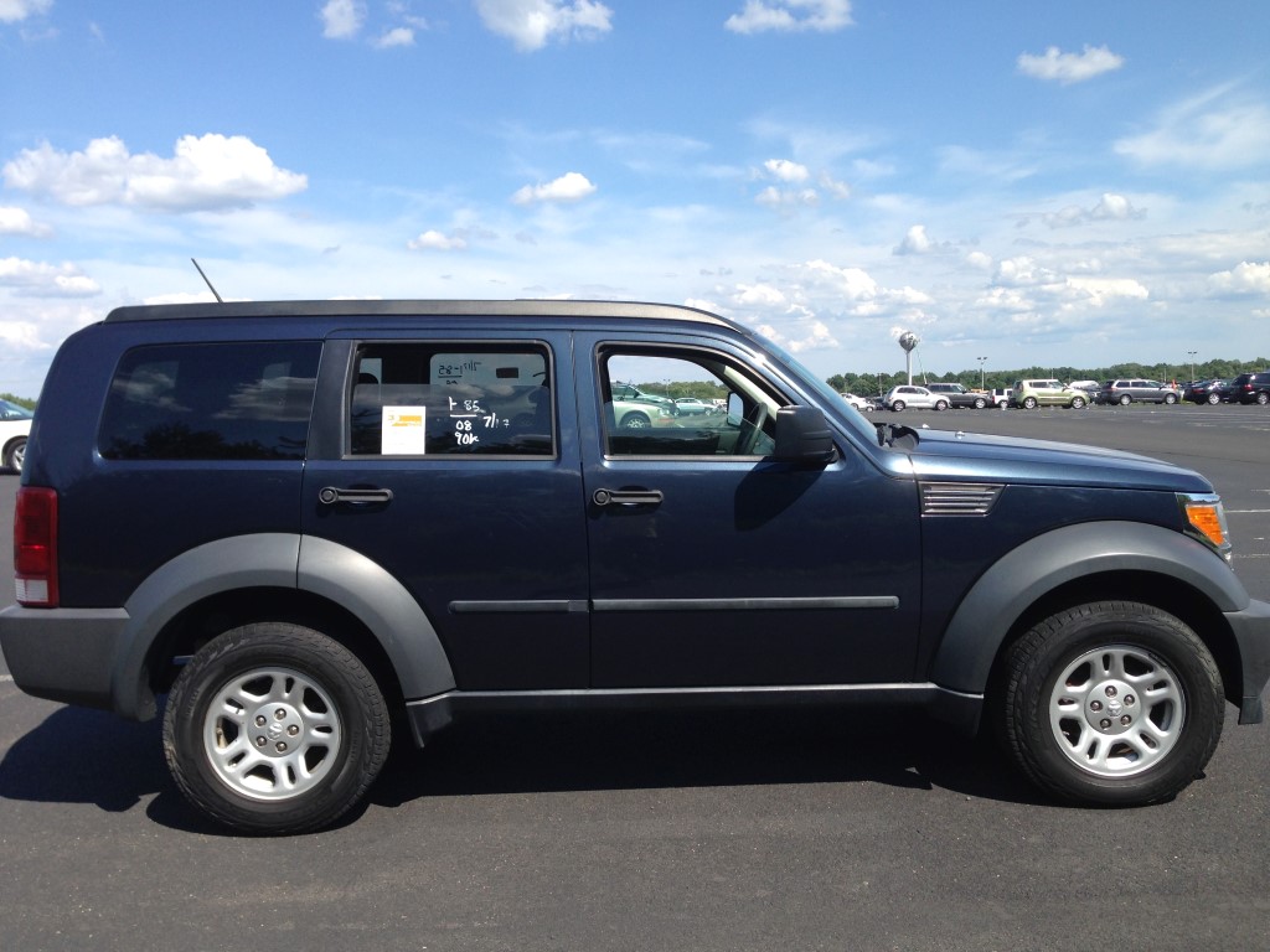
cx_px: 635
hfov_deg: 55.4
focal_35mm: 33
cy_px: 476
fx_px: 1211
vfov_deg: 42.9
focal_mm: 4.12
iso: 50
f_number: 2.4
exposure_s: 1/1130
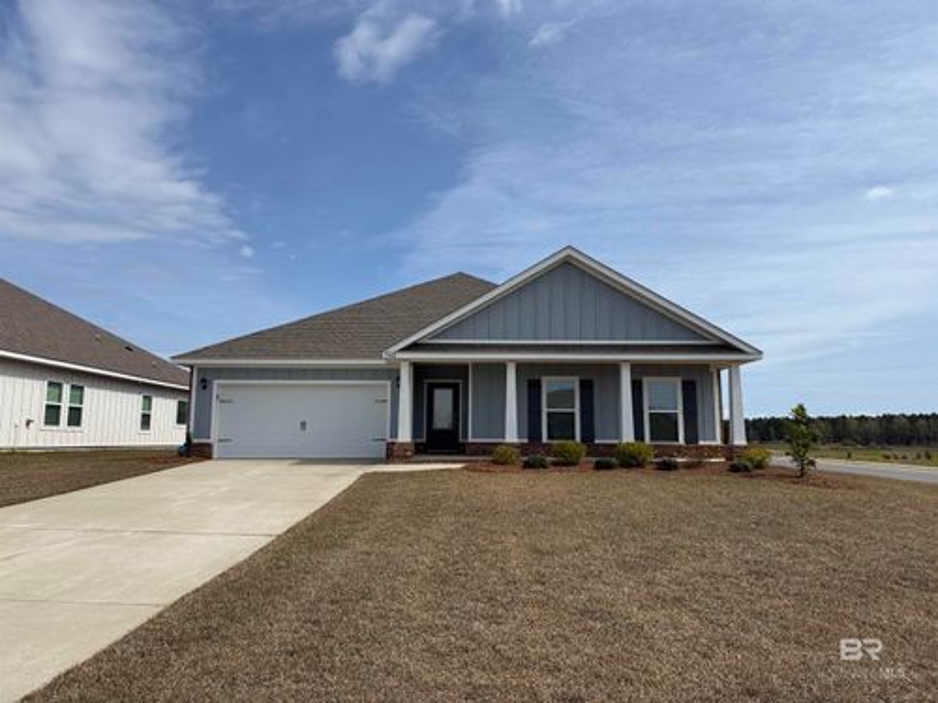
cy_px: 352
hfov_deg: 71.6
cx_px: 469
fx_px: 650
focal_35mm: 24
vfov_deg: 56.8
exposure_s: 1/8130
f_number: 1.78
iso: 80
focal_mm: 6.76
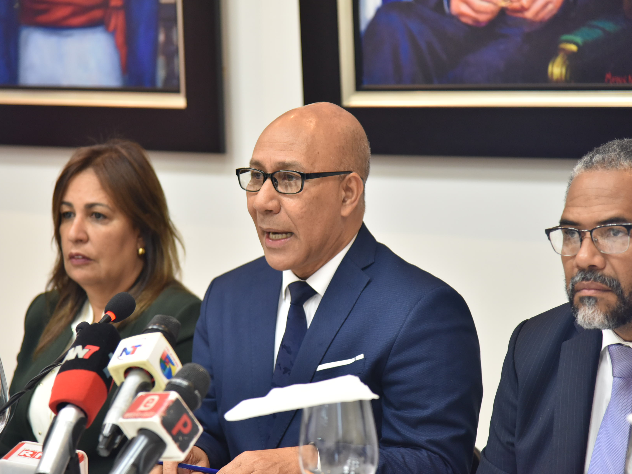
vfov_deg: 11.4
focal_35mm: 130
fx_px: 2373
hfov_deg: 15.2
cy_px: 237
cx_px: 286
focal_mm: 120
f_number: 4
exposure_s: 1/60
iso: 2000
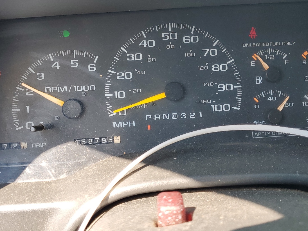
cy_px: 93
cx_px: 139
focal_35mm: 38
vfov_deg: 37.6
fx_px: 338
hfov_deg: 48.9
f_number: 1.5
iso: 50
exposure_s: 1/250
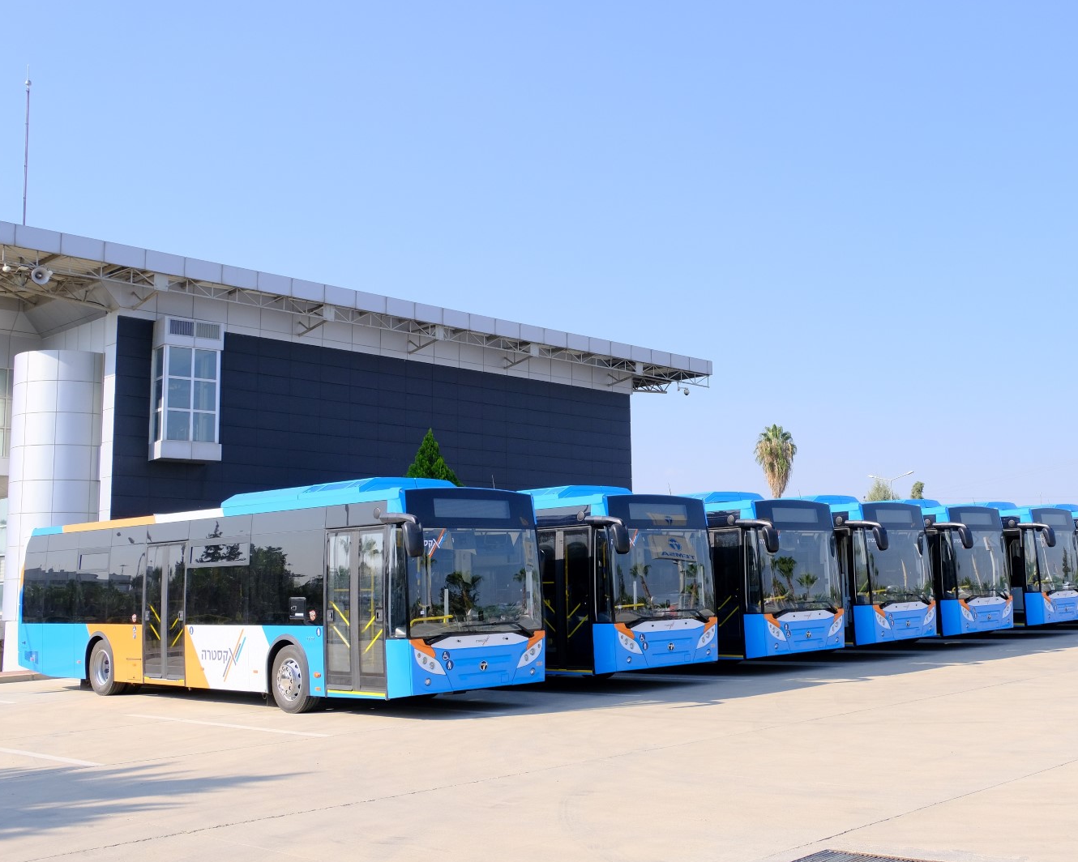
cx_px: 647
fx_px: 1276
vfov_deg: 37.3
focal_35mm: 40
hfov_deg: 45.5
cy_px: 429
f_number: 8
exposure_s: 1/640
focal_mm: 23.3
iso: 800
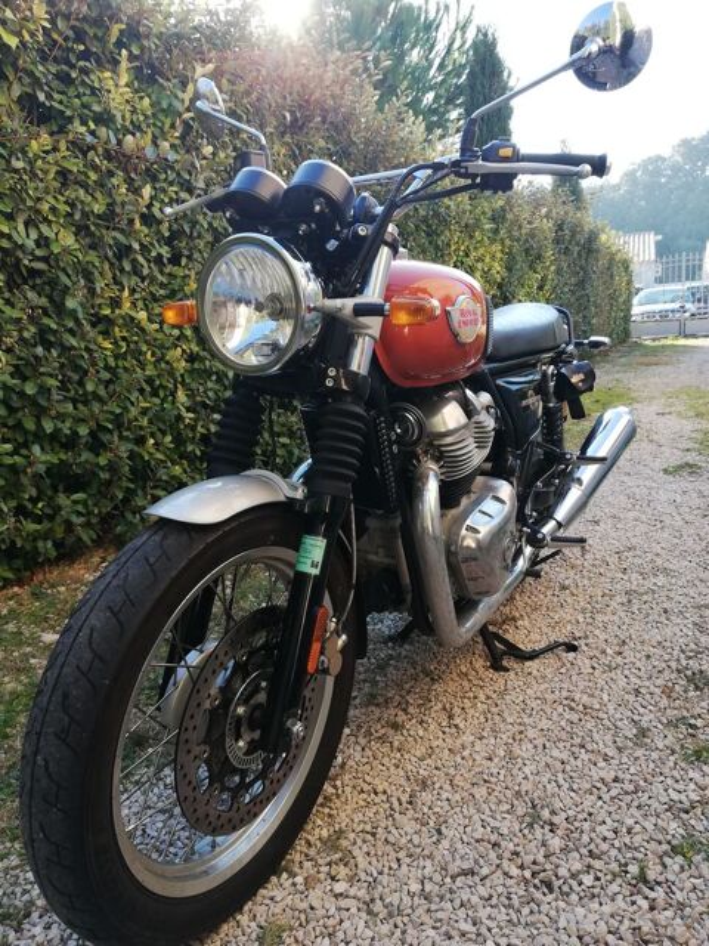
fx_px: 710
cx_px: 354
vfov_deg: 67.3
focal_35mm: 26
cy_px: 473
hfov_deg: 53.1
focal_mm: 3.81
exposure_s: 1/154
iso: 50
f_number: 2.2
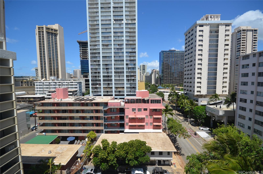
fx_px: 109
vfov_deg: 77.0
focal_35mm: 15
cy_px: 87
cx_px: 132
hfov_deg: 100.5
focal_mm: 10
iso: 100
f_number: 9
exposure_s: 1/320
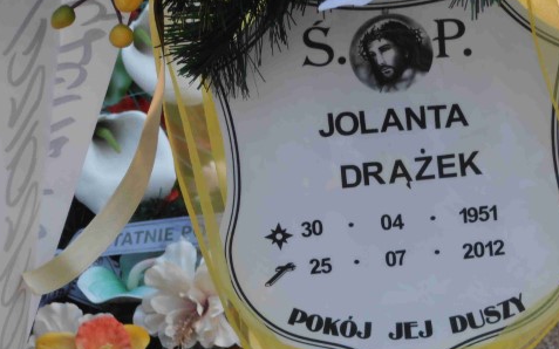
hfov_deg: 8.9
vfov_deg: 5.6
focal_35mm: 236
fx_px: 3595
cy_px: 252
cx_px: 369
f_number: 5.9
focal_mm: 29.44
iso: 80
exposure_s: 1/160
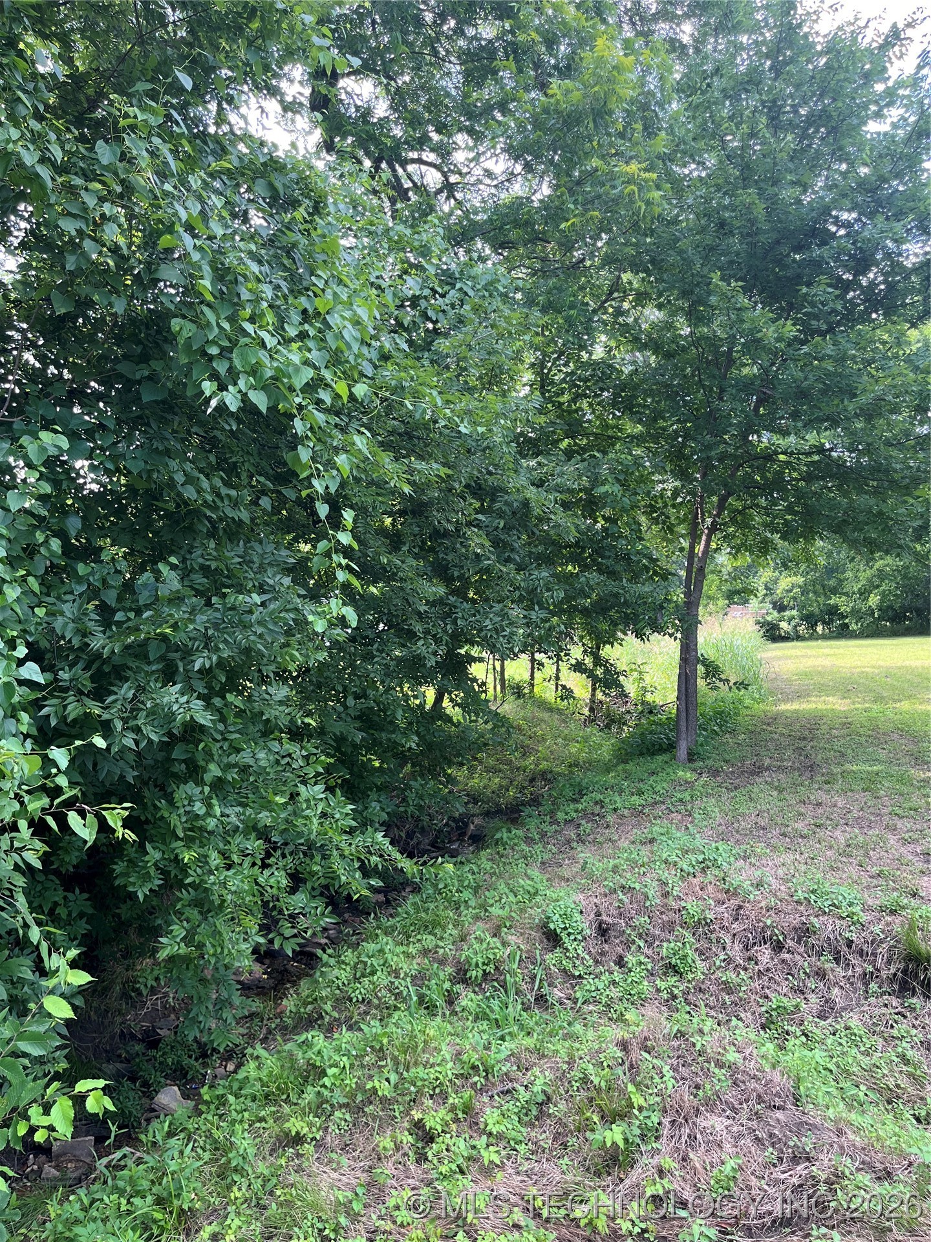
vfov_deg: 67.3
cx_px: 466
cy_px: 621
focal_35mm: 26
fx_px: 932
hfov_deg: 53.1
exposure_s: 1/150
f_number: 1.6
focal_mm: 5.1
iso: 32
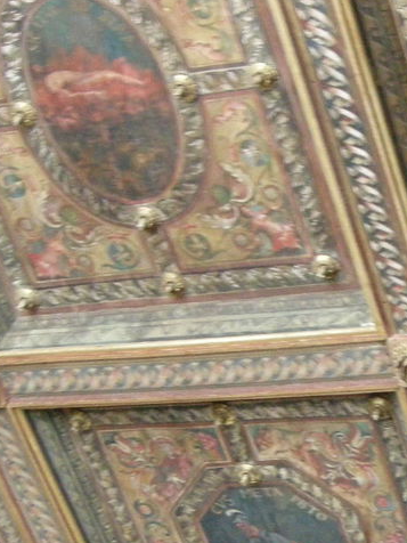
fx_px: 1897
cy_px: 477
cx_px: 569
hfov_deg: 11.8
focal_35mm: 121
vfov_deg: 16.1
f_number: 2.7
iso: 414
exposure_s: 1/8
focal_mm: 7.5
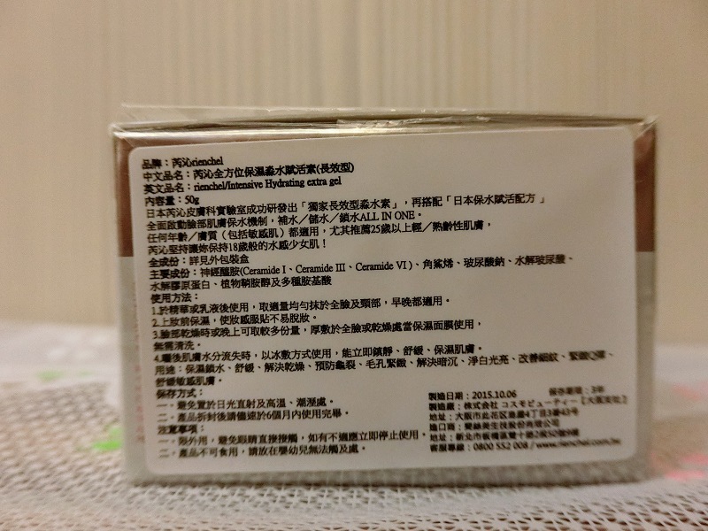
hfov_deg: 69.4
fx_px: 511
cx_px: 354
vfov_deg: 54.9
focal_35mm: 25
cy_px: 266
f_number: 2.8
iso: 1600
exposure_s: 1/250
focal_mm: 5.4
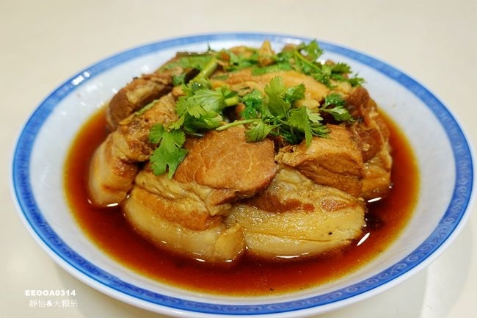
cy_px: 159
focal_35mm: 30
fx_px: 397
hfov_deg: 61.9
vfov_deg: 43.6
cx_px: 238
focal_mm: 11.29
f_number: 3.5
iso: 250
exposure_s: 1/30
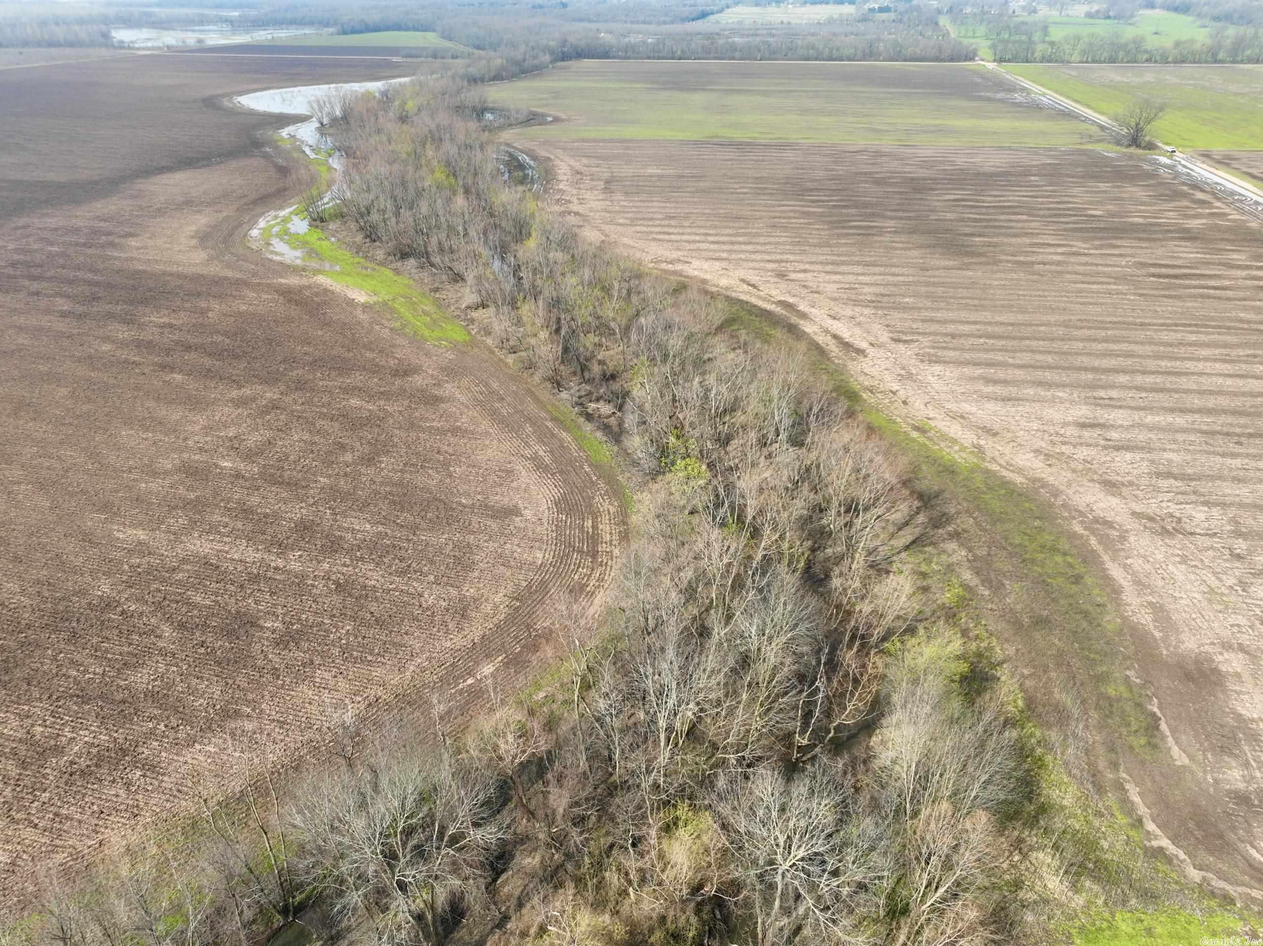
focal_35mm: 24
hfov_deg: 71.6
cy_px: 473
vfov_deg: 56.8
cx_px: 632
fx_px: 875
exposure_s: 1/100
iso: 100
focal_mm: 12.29
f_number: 2.8
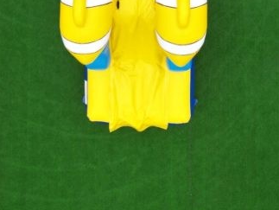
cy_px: -73
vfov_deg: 18.0
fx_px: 613
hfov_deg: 25.6
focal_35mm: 76
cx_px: 150
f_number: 1.7
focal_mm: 6.72
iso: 110
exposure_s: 1/500
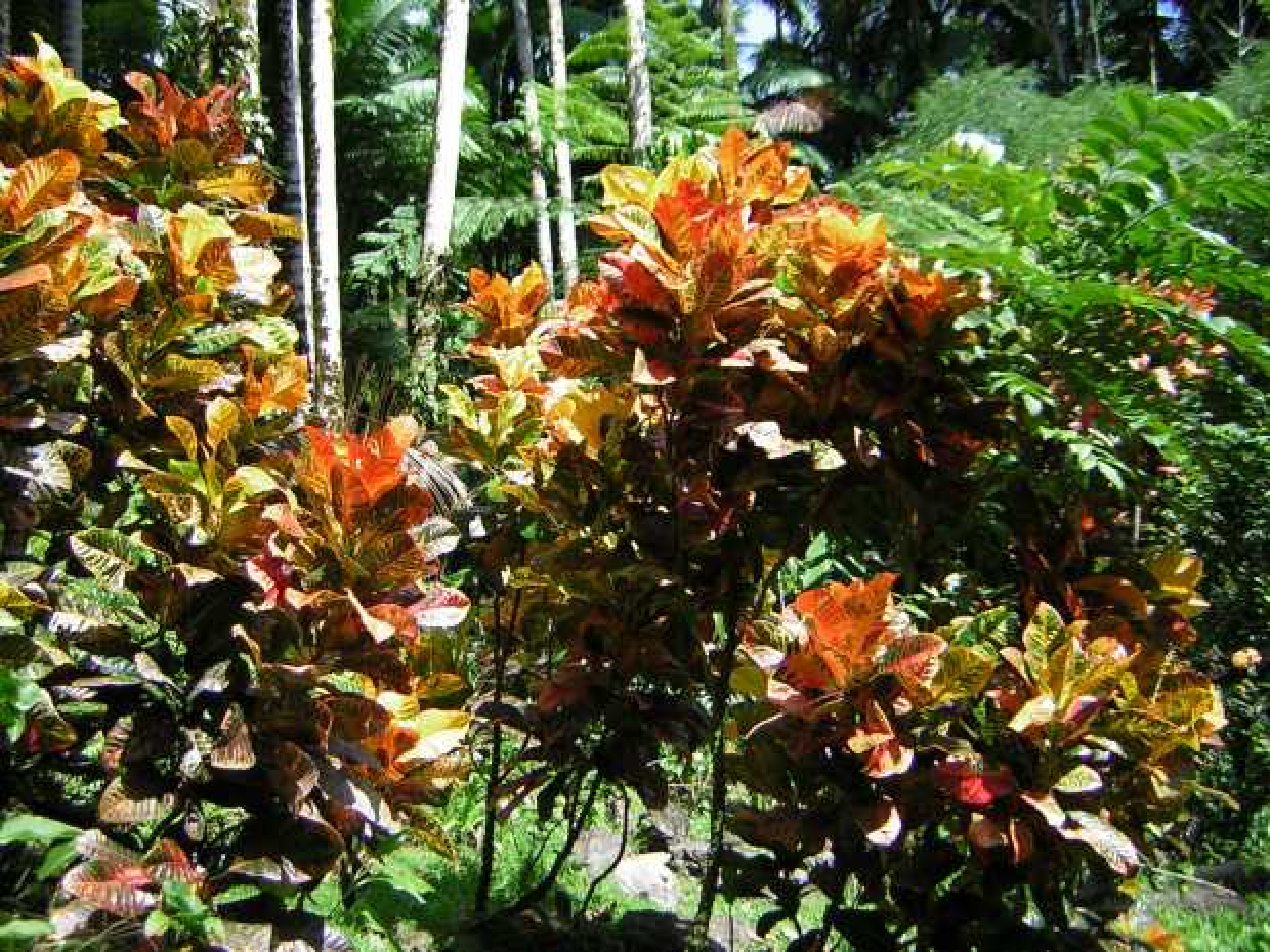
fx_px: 1321
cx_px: 635
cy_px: 476
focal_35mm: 36
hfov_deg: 51.4
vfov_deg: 39.7
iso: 50
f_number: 2.6
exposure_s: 1/348
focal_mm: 4.7
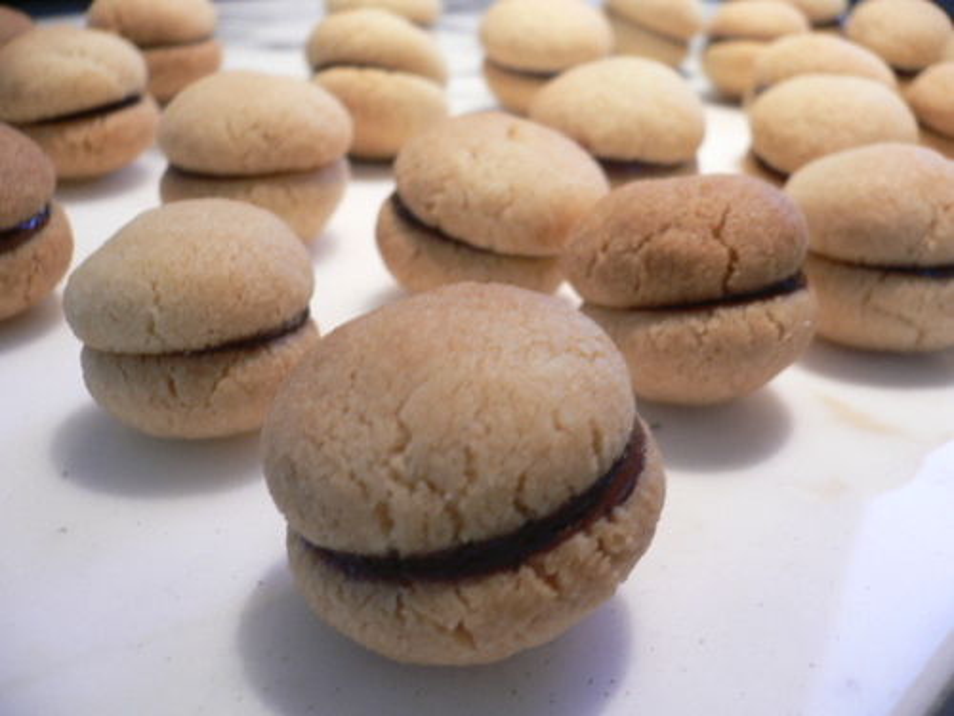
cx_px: 477
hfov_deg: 52.6
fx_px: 965
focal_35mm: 35
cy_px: 358
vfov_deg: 40.7
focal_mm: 5.8
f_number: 2.8
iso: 100
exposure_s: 1/8
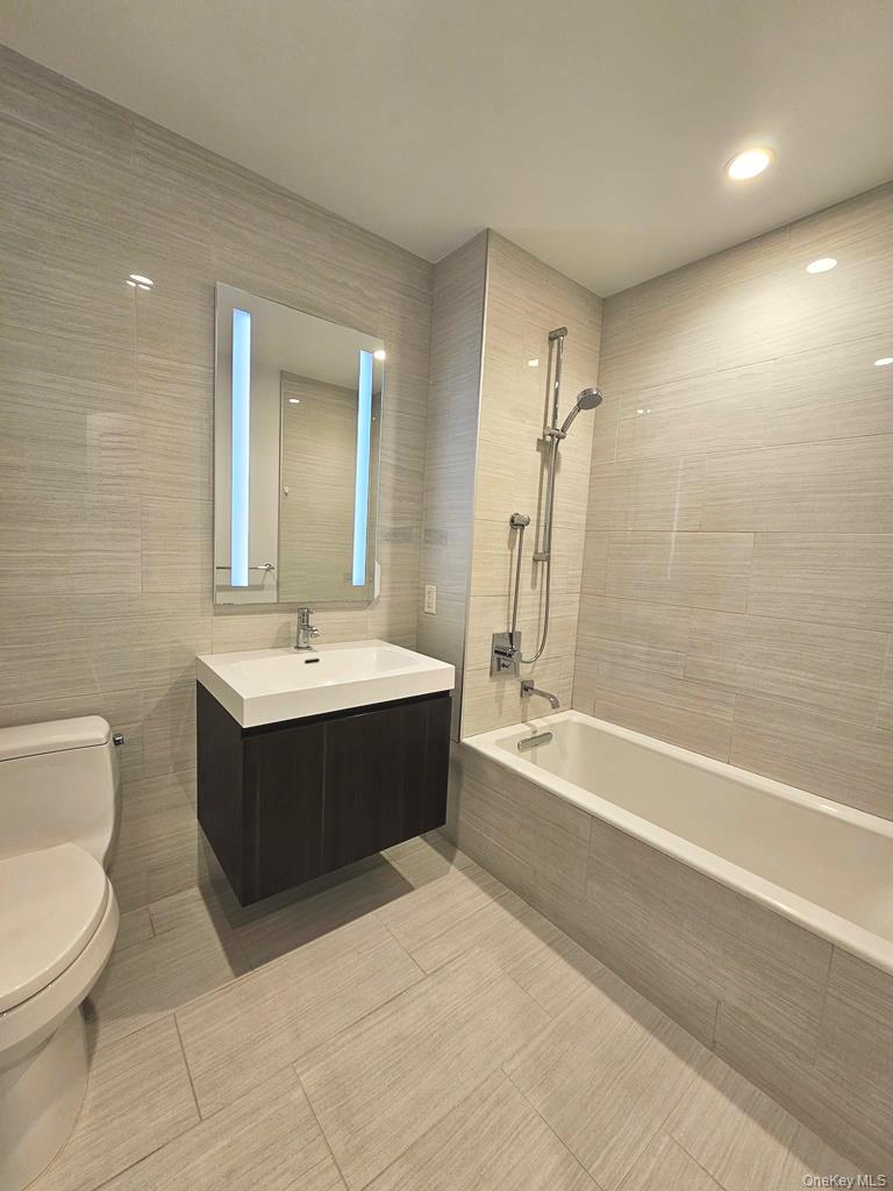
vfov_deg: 106.2
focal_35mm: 13
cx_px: 446
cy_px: 596
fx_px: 447
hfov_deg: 89.9
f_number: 2.2
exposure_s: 1/60
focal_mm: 2.2
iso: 100
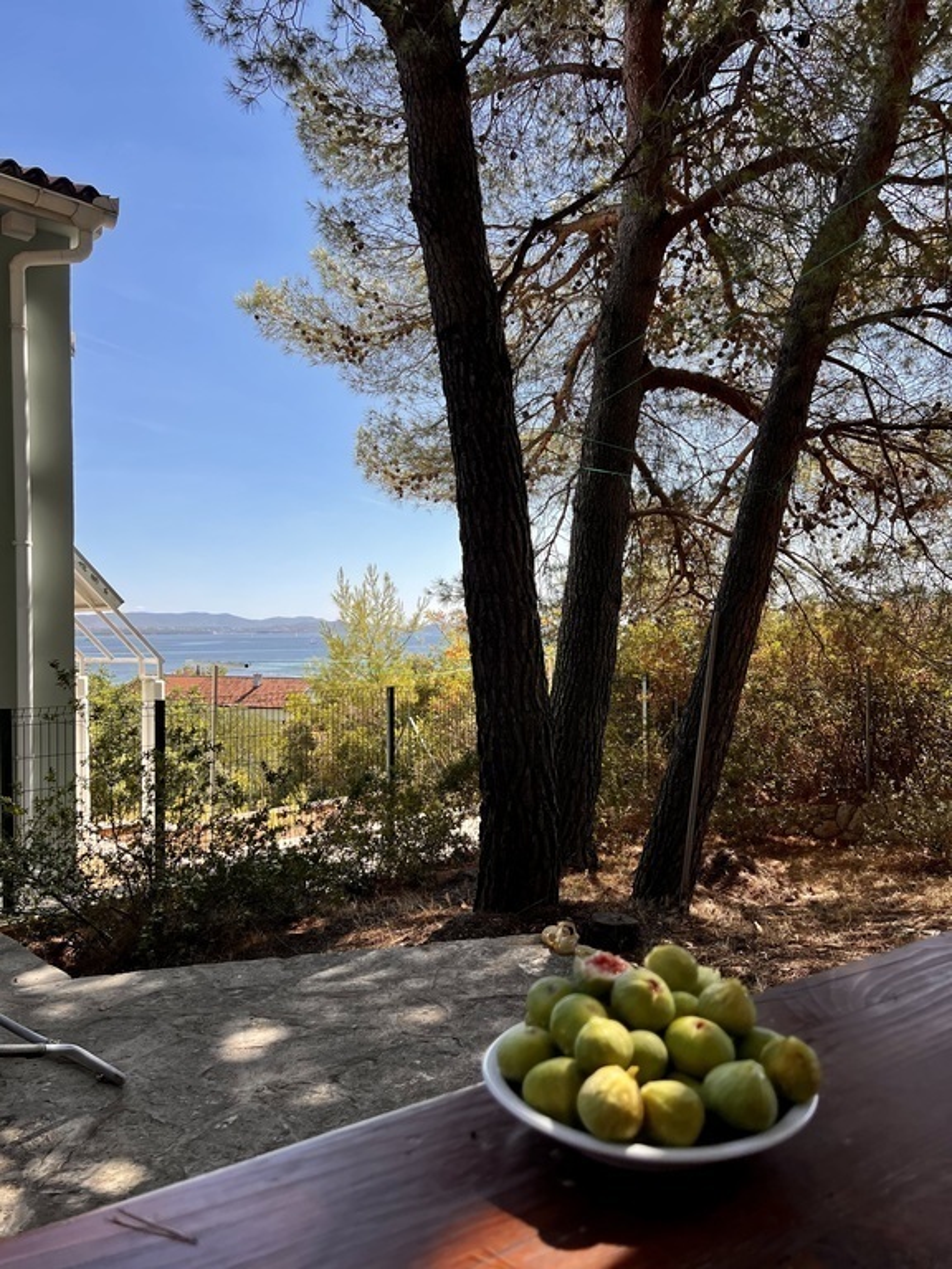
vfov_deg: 67.3
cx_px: 476
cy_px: 634
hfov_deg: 53.1
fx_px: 953
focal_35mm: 26
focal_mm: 5.7
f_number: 1.5
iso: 50
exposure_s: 1/2083
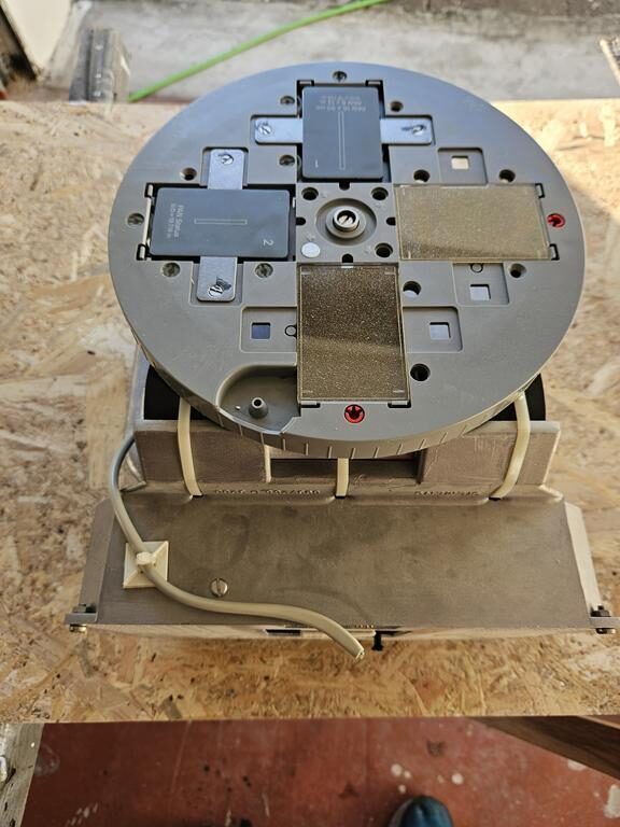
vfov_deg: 73.9
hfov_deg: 58.9
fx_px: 549
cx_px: 310
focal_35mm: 23
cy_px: 414
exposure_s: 1/100
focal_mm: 5.4
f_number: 1.8
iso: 25
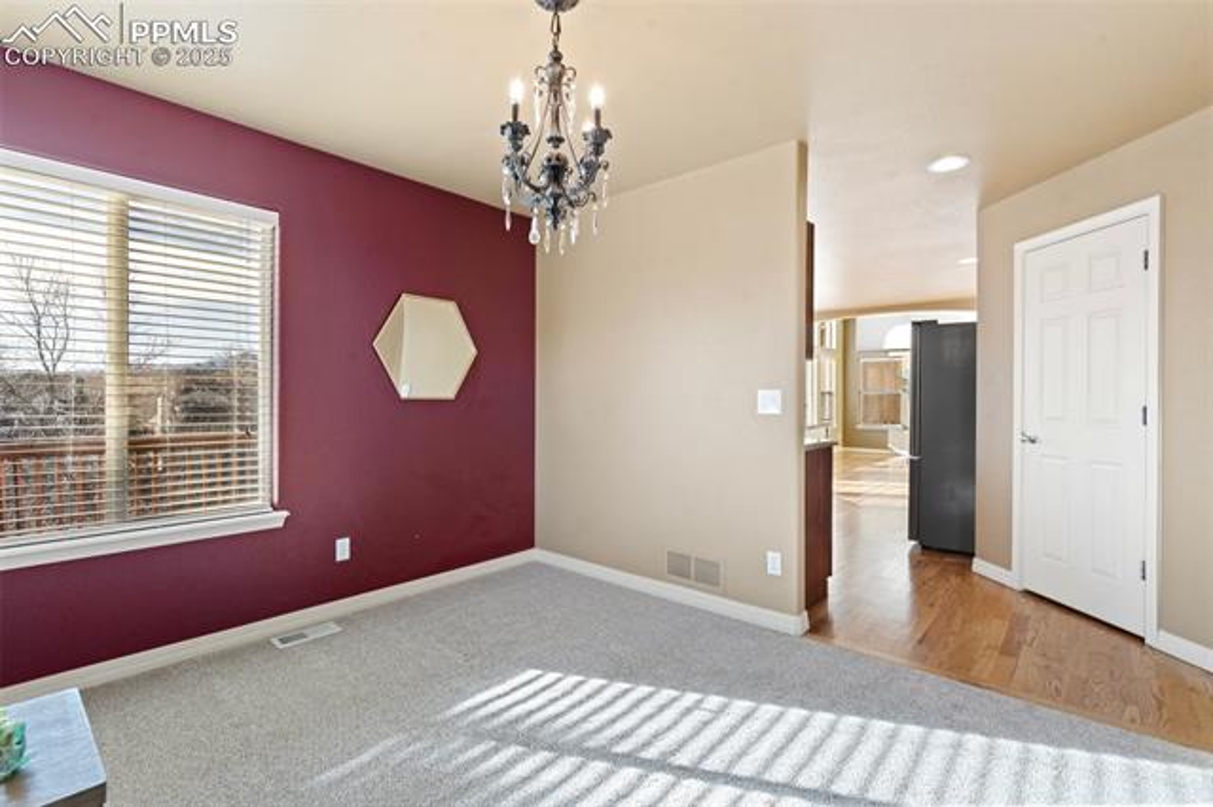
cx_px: 606
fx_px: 539
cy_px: 404
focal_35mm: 16
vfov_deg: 73.7
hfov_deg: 96.8
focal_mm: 16
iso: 50
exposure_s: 1
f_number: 9.5
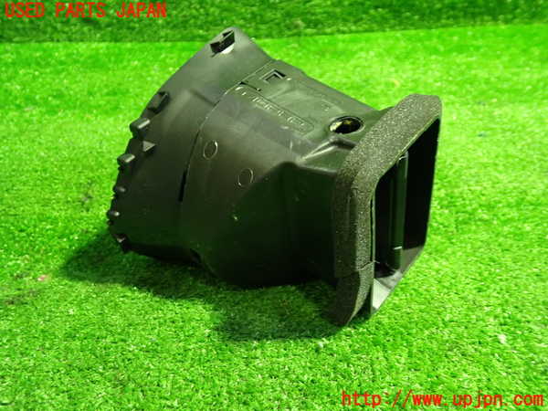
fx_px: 475
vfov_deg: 46.8
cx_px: 274
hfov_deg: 60.0
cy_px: 206
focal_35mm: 30
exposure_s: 1/30
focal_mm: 5.4
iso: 800
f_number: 2.3
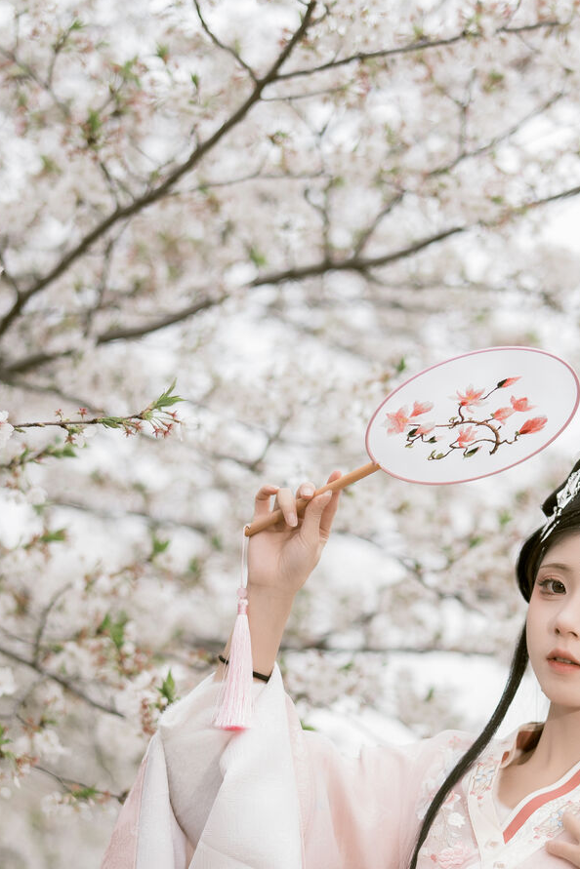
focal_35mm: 101
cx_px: 368
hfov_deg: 13.5
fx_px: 2441
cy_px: 693
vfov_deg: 20.0
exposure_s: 1/800
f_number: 1.4
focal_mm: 50
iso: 100
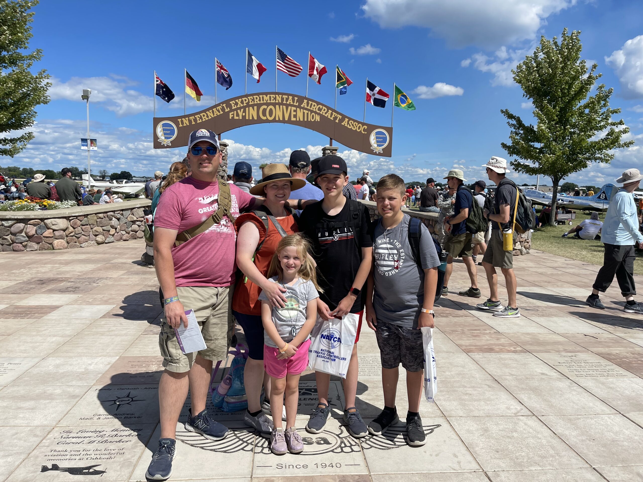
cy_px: 241
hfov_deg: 67.3
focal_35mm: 26
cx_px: 322
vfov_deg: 53.1
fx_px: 483
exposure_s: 1/4902
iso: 32
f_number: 1.6
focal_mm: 5.1
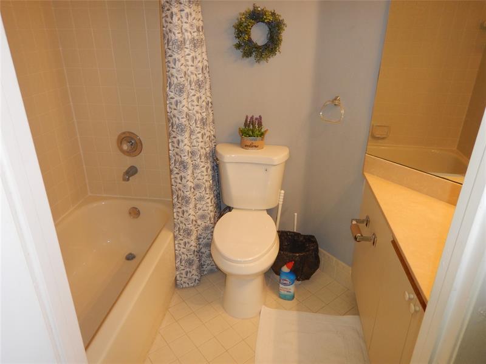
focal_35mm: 24
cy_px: 182
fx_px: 337
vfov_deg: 56.8
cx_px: 243
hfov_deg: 71.6
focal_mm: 4.3
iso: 200
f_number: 2.8
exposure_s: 1/30
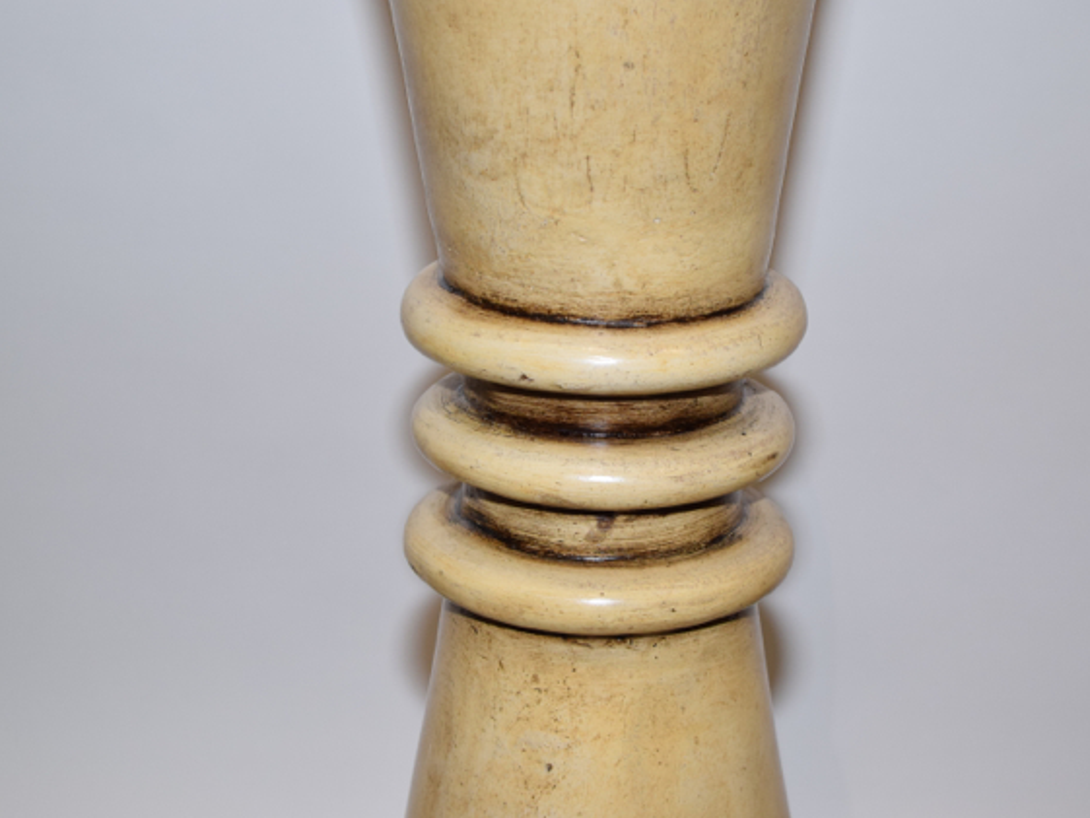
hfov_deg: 21.6
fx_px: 2852
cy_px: 413
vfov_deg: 16.3
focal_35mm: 91
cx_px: 612
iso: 800
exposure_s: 1/125
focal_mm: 55
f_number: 5.6
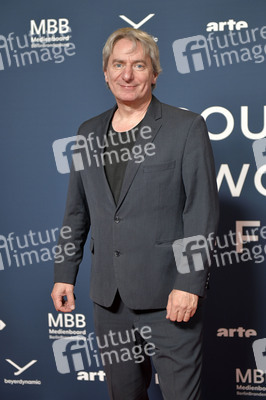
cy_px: 200
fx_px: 688
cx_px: 133
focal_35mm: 62
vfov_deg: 32.4
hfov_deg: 21.9
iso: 1600
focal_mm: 62
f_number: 2.8
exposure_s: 1/200
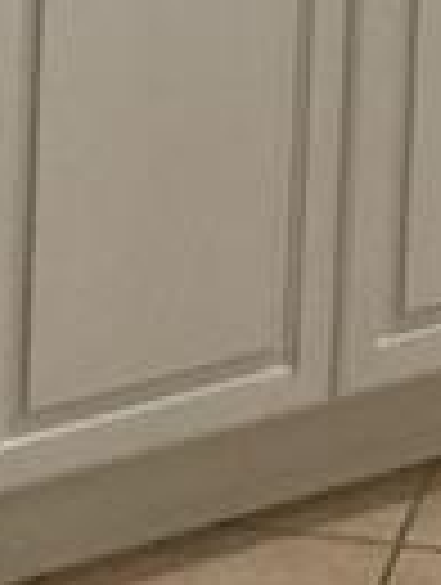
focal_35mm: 183
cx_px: 616
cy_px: -684
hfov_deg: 8.0
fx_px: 3098
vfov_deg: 9.8
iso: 64
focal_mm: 3.3
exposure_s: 1/30
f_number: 2.4
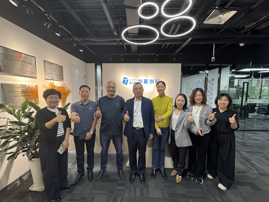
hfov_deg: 102.1
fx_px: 109
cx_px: 134
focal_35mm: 14
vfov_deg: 85.7
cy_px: 101
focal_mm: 2.22
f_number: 2.2
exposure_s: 1/100
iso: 160
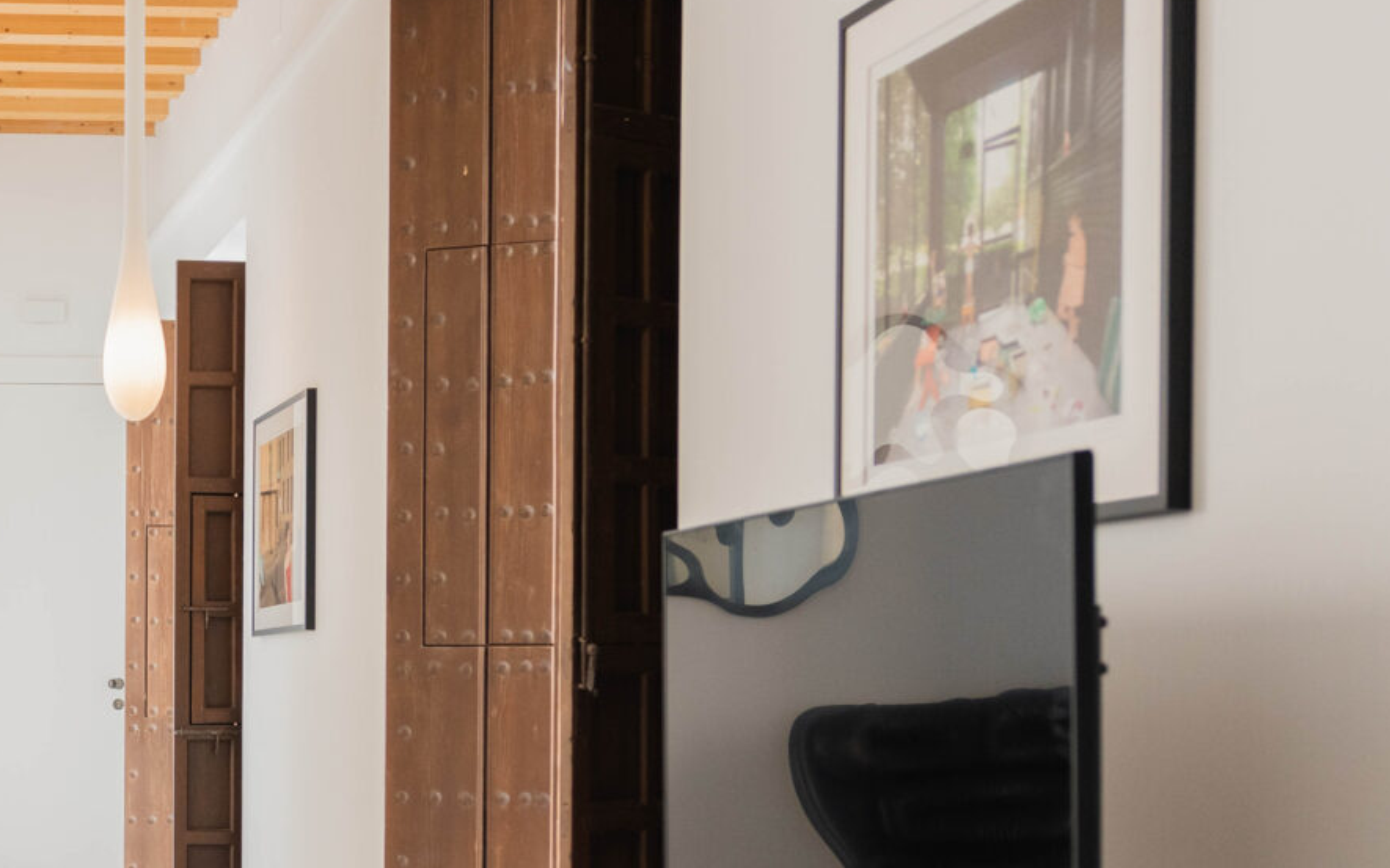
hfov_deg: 28.7
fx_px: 2500
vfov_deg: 19.5
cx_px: -60
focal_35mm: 66
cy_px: 721
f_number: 3.2
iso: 1000
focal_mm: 28
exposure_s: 1/160
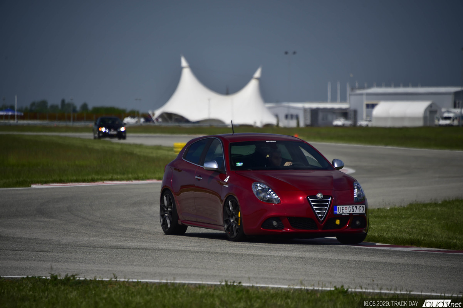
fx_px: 3856
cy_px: 154
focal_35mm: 300
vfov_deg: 4.6
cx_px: 232
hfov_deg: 6.9
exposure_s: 1/1000
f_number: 5.6
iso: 250
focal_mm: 300
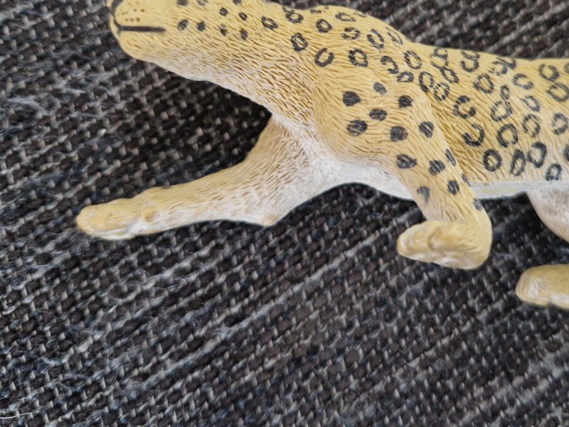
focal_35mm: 36
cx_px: 352
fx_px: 592
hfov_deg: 50.9
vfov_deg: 38.6
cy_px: 103
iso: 100
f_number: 1.8
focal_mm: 5.4
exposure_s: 1/100
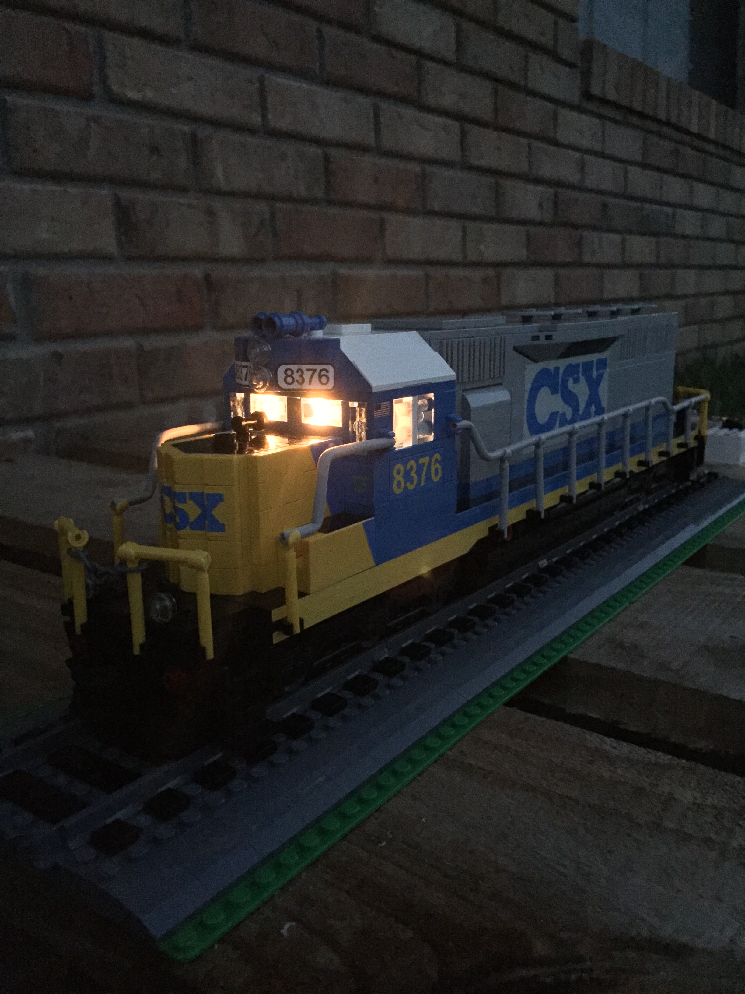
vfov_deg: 61.7
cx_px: 372
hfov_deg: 48.2
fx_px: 832
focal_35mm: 29
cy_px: 497
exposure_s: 1/15
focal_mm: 4.15
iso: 2000
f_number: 2.2
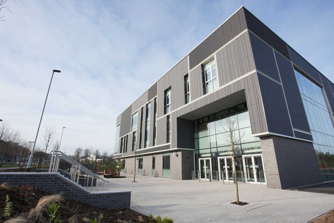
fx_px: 158
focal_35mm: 17
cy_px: 112
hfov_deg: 93.3
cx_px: 167
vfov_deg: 70.4
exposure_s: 1/100
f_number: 9
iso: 80
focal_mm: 17
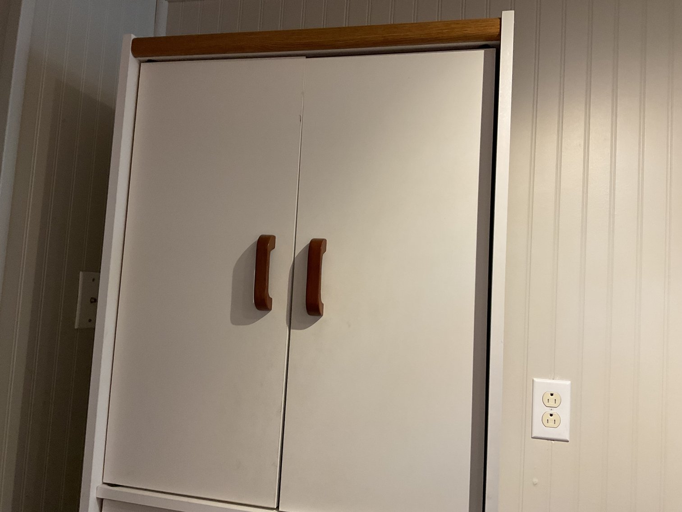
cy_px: 256
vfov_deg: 48.2
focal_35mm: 29
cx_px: 341
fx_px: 571
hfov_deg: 61.7
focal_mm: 3
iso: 80
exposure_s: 1/50
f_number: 1.8
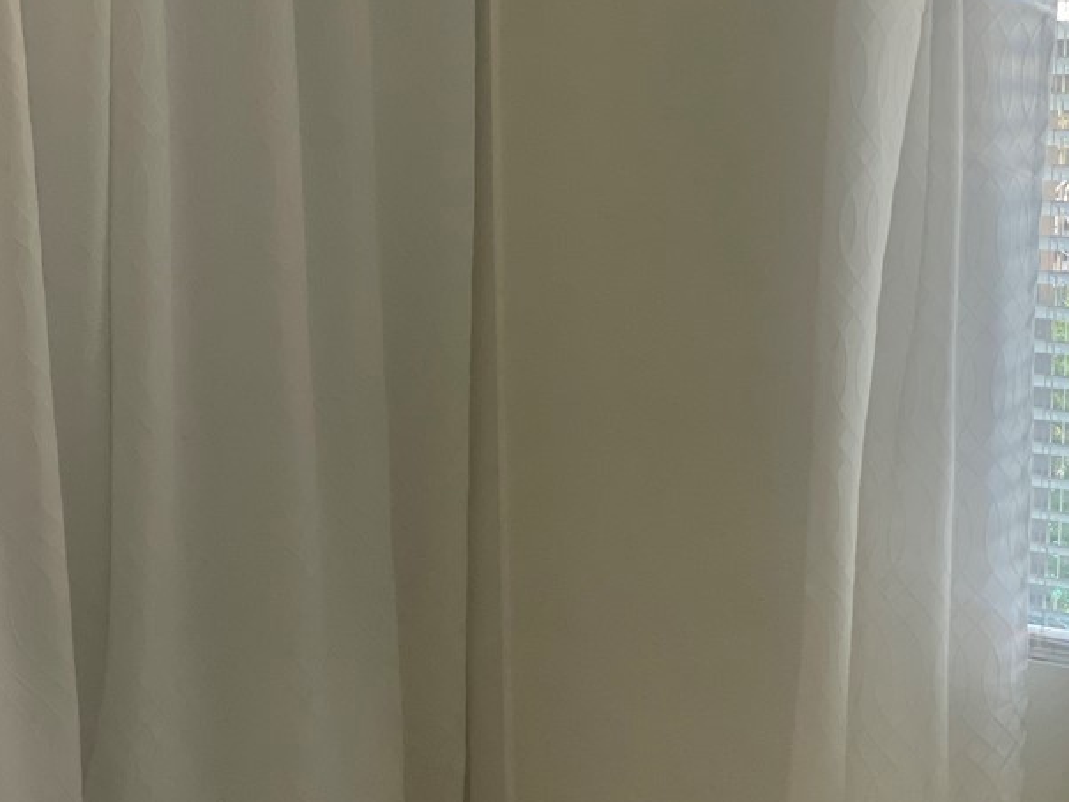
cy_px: 518
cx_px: 468
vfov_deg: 16.8
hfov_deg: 22.2
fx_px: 2718
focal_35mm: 88
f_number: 2
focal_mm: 6
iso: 250
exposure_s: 1/120
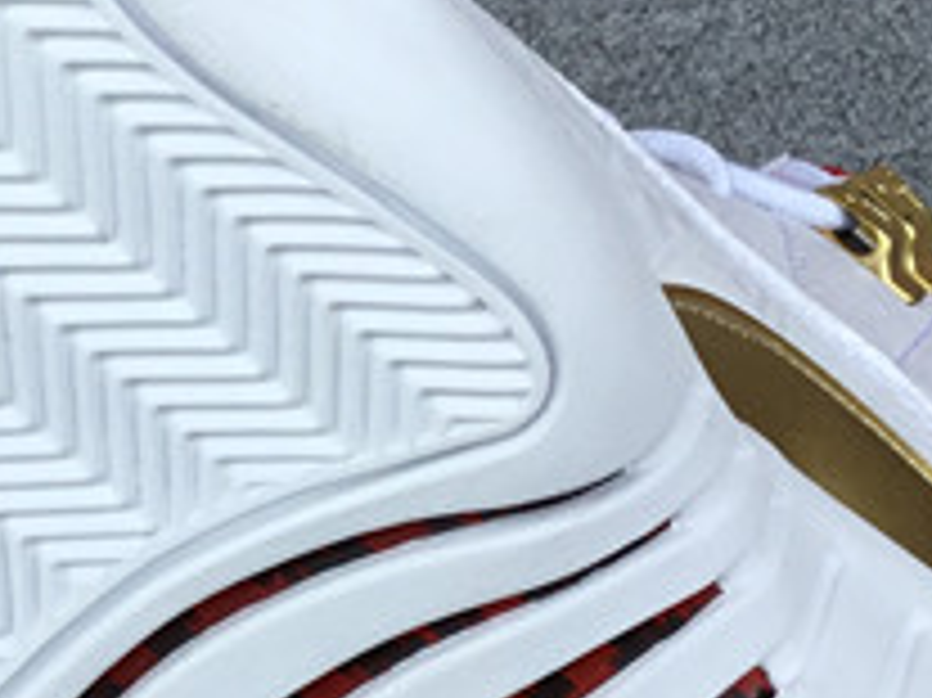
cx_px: -23
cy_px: 441
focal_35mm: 120
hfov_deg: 16.1
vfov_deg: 12.3
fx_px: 3229
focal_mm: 3.3
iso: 25
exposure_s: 1/384
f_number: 2.4
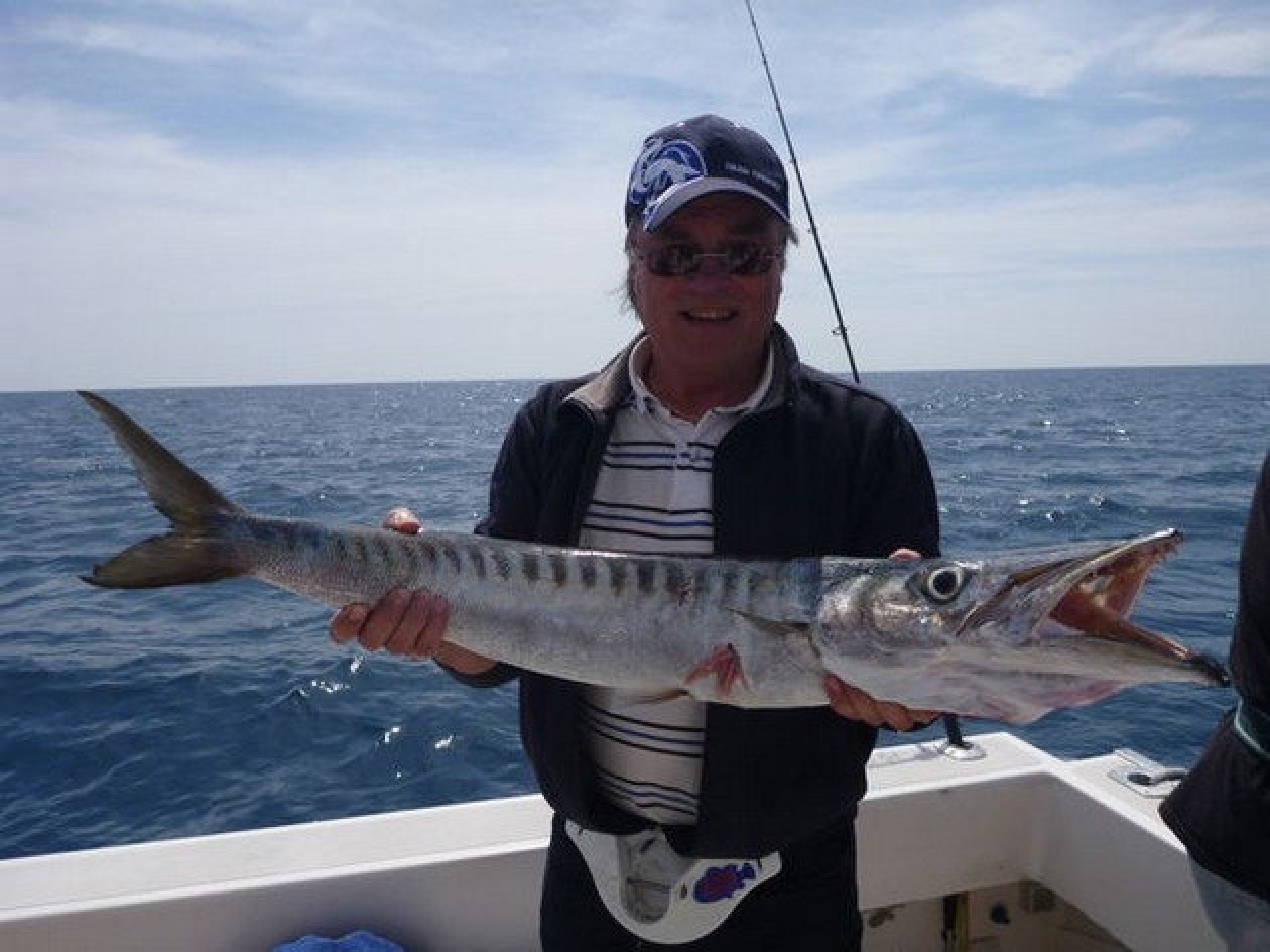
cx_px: 635
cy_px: 476
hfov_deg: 63.5
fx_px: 1027
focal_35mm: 28
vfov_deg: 49.7
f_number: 10
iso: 100
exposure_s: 1/200
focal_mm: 4.9
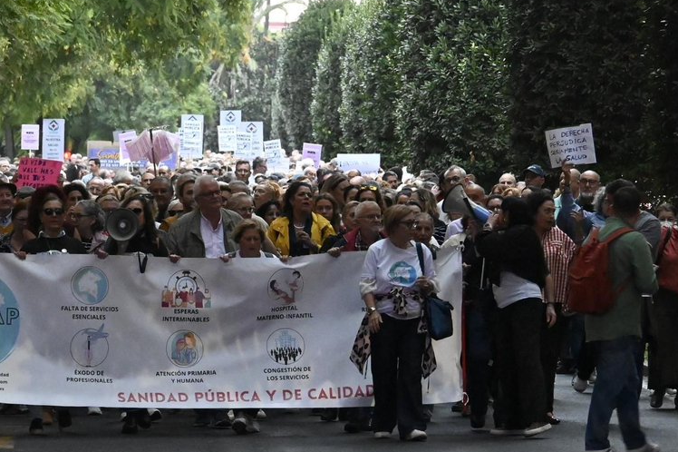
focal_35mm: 308
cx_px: 202
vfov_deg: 4.5
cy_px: 180
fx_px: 5798
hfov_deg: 6.7
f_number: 5.6
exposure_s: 1/125
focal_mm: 96
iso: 8000
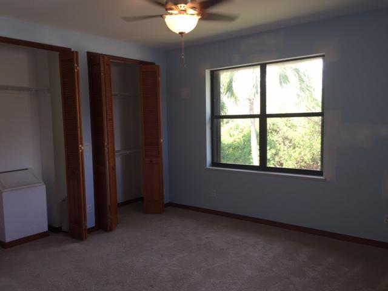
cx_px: 194
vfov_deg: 48.2
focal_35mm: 29
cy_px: 146
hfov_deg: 61.7
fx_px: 325
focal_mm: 4.15
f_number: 2.2
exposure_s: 1/40
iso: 32
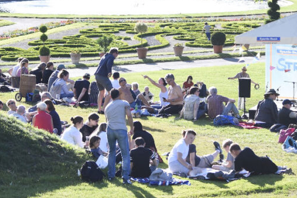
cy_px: 27
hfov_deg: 9.7
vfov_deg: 6.4
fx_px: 1756
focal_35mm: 213
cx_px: 172
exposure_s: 1/1250
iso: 800
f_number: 5
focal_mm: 105
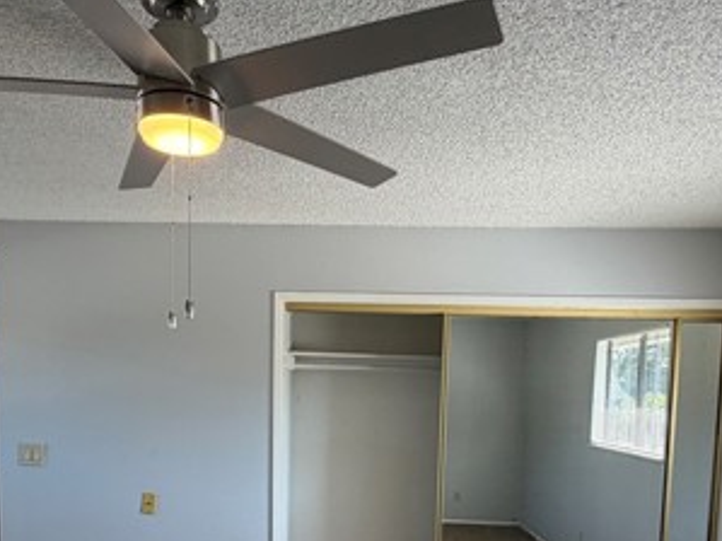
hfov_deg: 59.9
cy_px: 435
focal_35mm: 30
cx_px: 336
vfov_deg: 44.4
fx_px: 625
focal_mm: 2.22
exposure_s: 1/121
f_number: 2.2
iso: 100
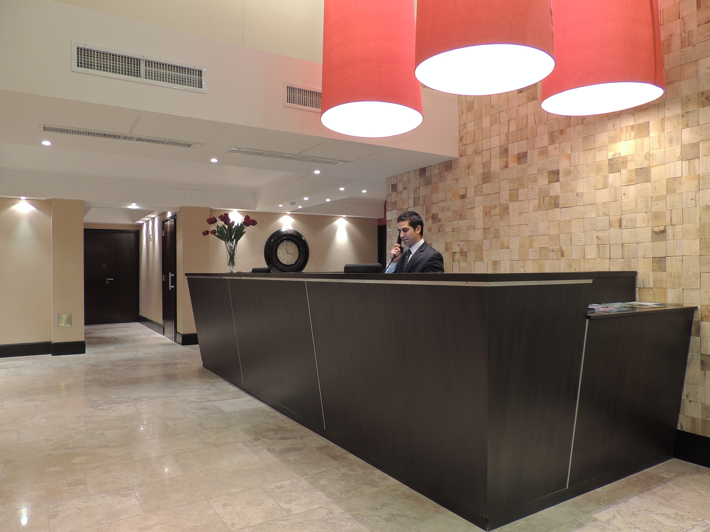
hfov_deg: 71.6
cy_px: 266
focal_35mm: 24
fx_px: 492
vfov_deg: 56.8
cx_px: 355
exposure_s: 1/6
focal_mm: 4.3
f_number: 3
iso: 100
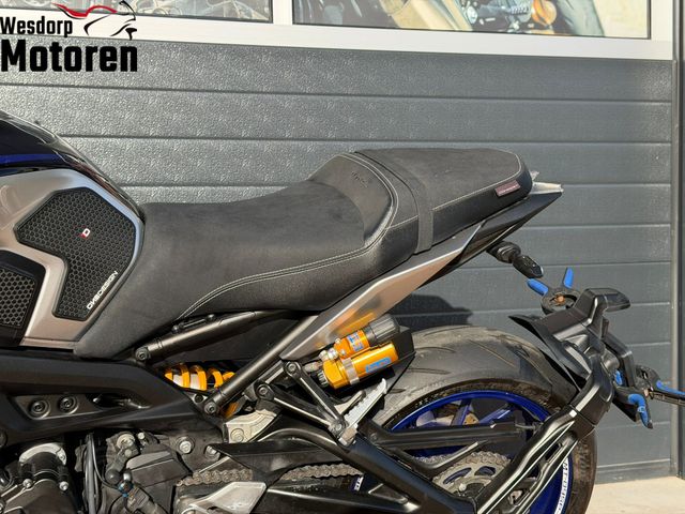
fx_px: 950
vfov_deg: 30.3
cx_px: 342
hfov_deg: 39.7
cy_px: 257
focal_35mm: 48
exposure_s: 1/1838
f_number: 1.78
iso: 80
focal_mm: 6.76
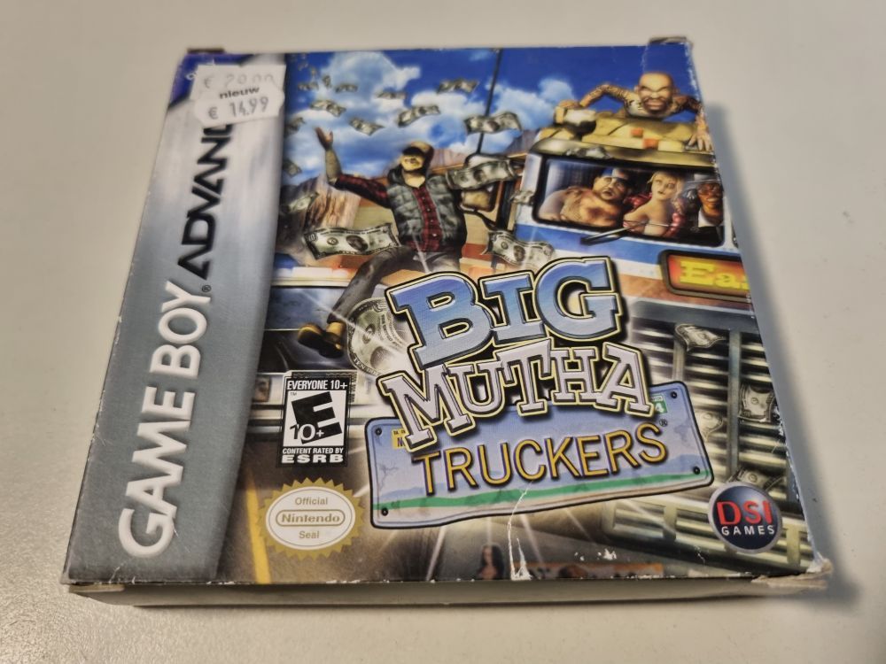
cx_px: 443
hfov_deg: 67.3
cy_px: 332
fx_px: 665
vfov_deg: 53.1
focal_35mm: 26
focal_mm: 5.4
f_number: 1.8
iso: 400
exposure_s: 1/50
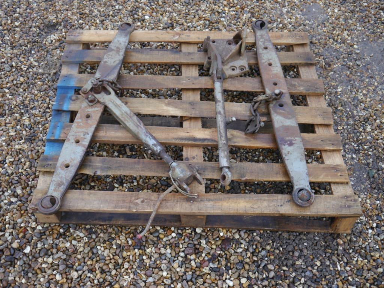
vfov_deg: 37.7
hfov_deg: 49.0
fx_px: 422
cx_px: 192
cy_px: 144
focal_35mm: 38
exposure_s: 1/100
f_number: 4.2
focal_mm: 19
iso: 160
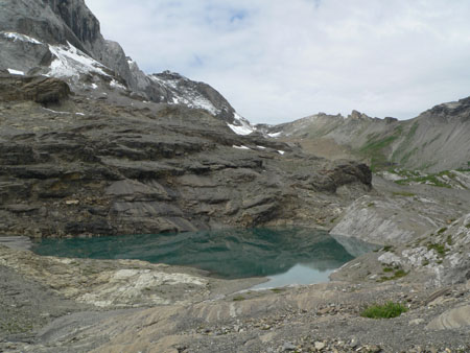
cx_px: 235
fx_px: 489
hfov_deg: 51.3
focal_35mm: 36
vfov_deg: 39.7
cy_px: 176
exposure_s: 1/320
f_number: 8
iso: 100
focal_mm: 6
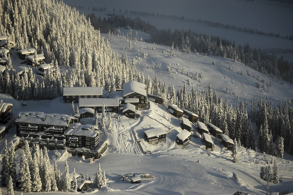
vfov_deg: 10.7
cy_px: 98
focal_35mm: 128
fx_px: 1036
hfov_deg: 16.1
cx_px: 146
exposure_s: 1/800
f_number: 5
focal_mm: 85
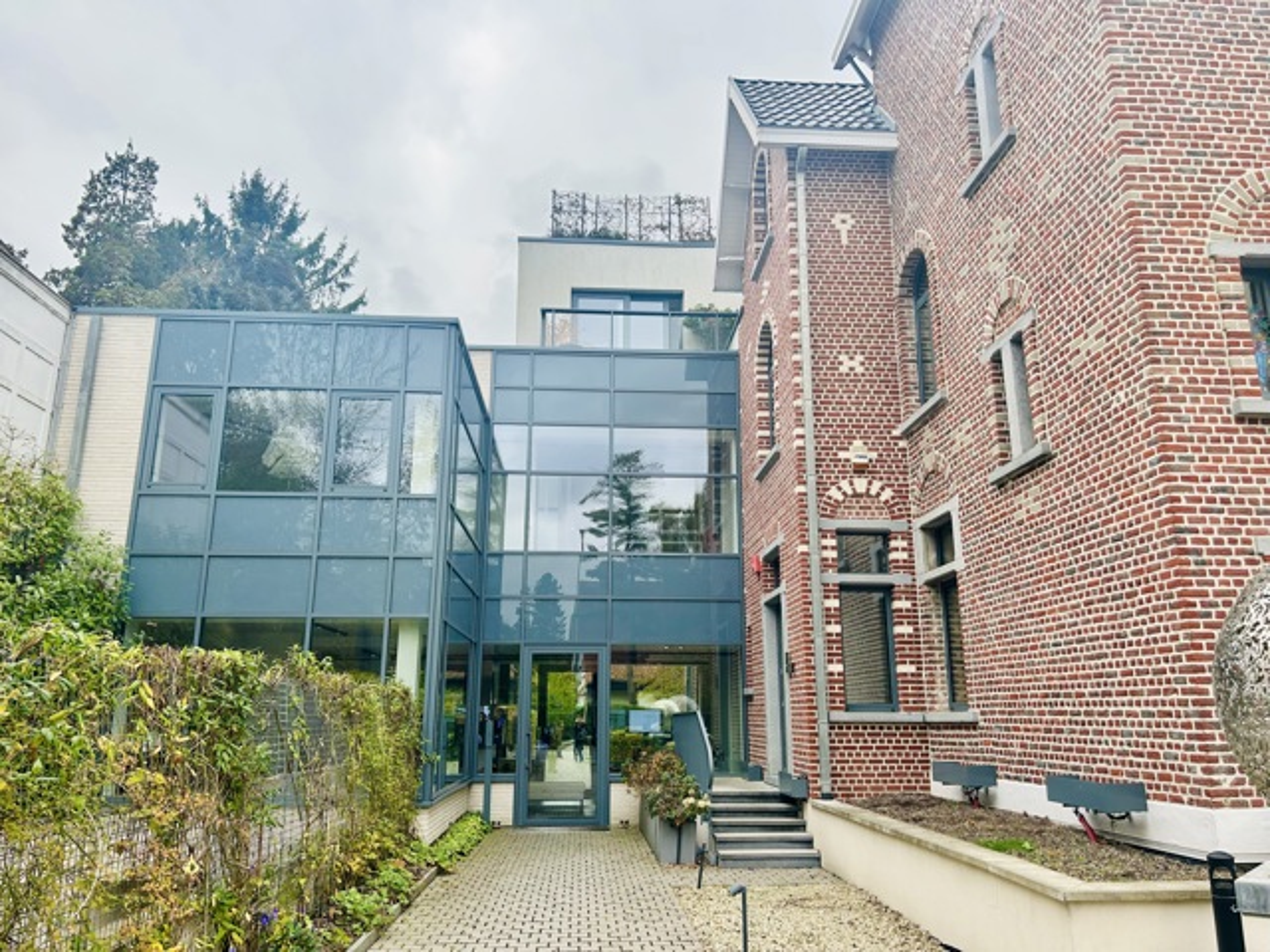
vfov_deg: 53.1
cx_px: 635
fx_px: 954
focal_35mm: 26
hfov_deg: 67.3
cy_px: 476
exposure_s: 1/723
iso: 50
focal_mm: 5.7
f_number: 1.5
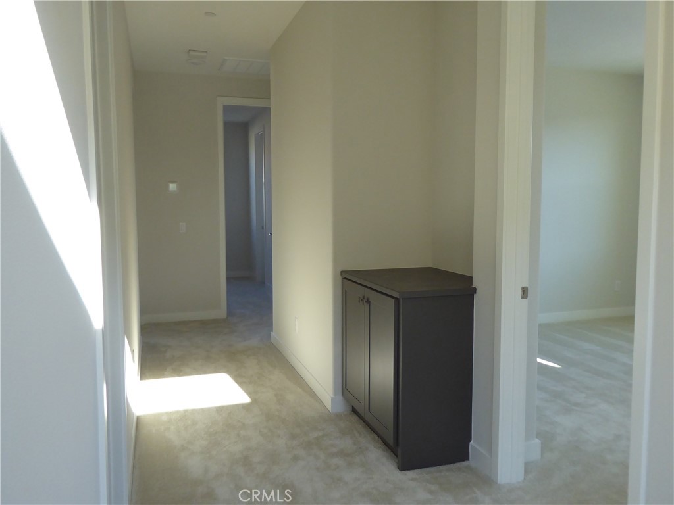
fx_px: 565
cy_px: 252
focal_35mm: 29
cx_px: 337
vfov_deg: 48.2
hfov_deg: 61.7
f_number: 3.5
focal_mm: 5
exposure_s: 1/125
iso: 320
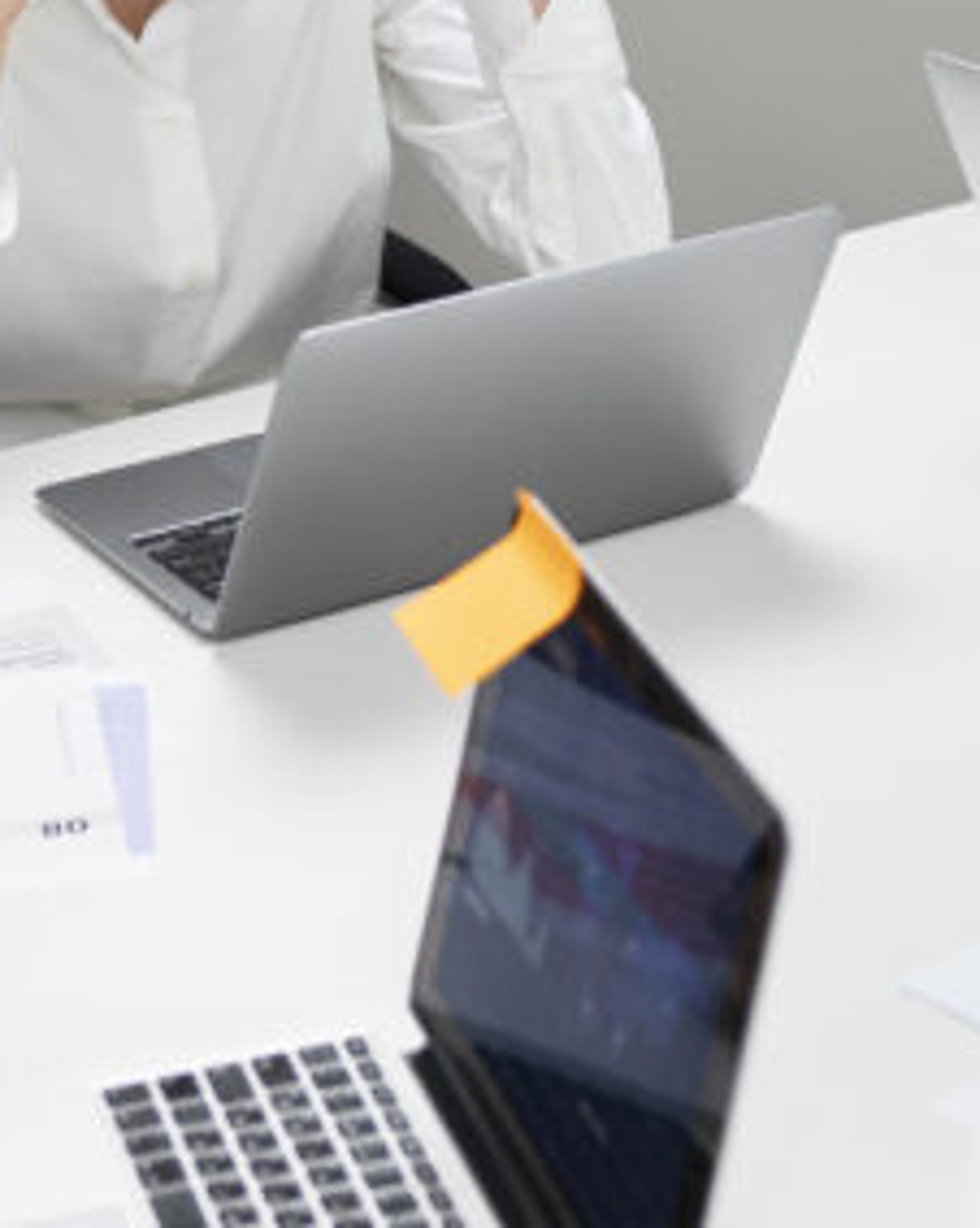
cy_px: -33
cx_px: 889
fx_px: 4319
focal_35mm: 119
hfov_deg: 12.8
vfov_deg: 15.8
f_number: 2
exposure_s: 1/320
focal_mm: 35
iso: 640
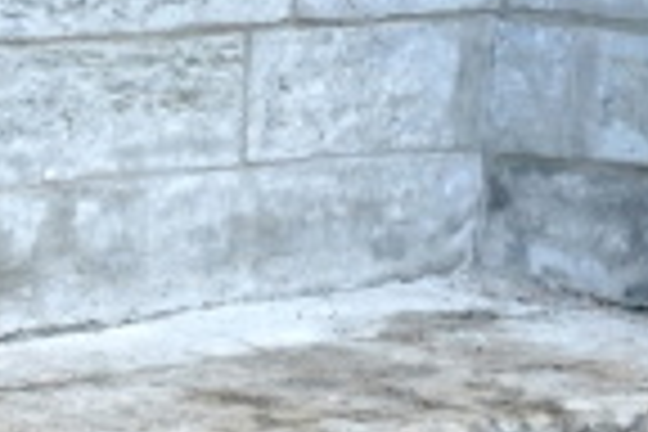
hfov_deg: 8.1
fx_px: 4320
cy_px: 765
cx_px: -738
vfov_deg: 5.6
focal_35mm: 240
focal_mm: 35
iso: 640
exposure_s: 1/160
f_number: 4
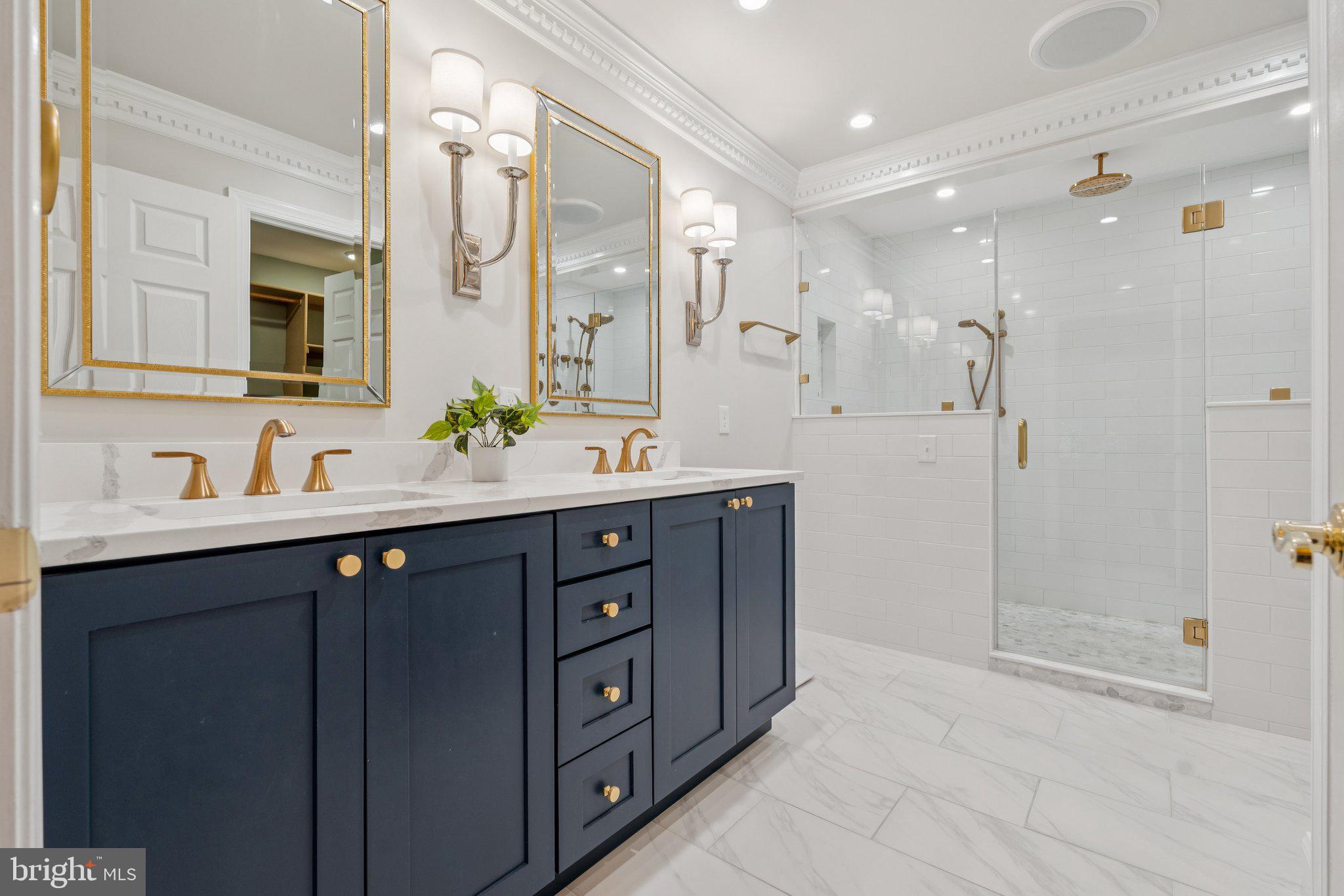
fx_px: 597
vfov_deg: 73.7
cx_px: 672
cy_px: 448
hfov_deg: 96.7
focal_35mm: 16
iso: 200
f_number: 7.1
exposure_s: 1/15
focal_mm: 16
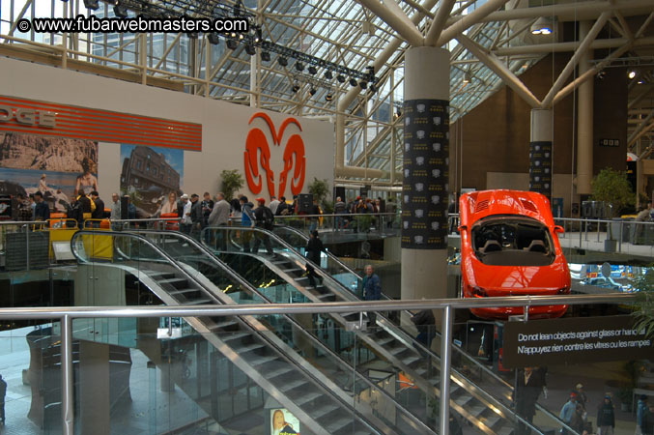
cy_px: 218
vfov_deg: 36.8
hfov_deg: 53.2
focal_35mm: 36
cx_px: 327
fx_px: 653
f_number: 5
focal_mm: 24
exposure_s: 1/60
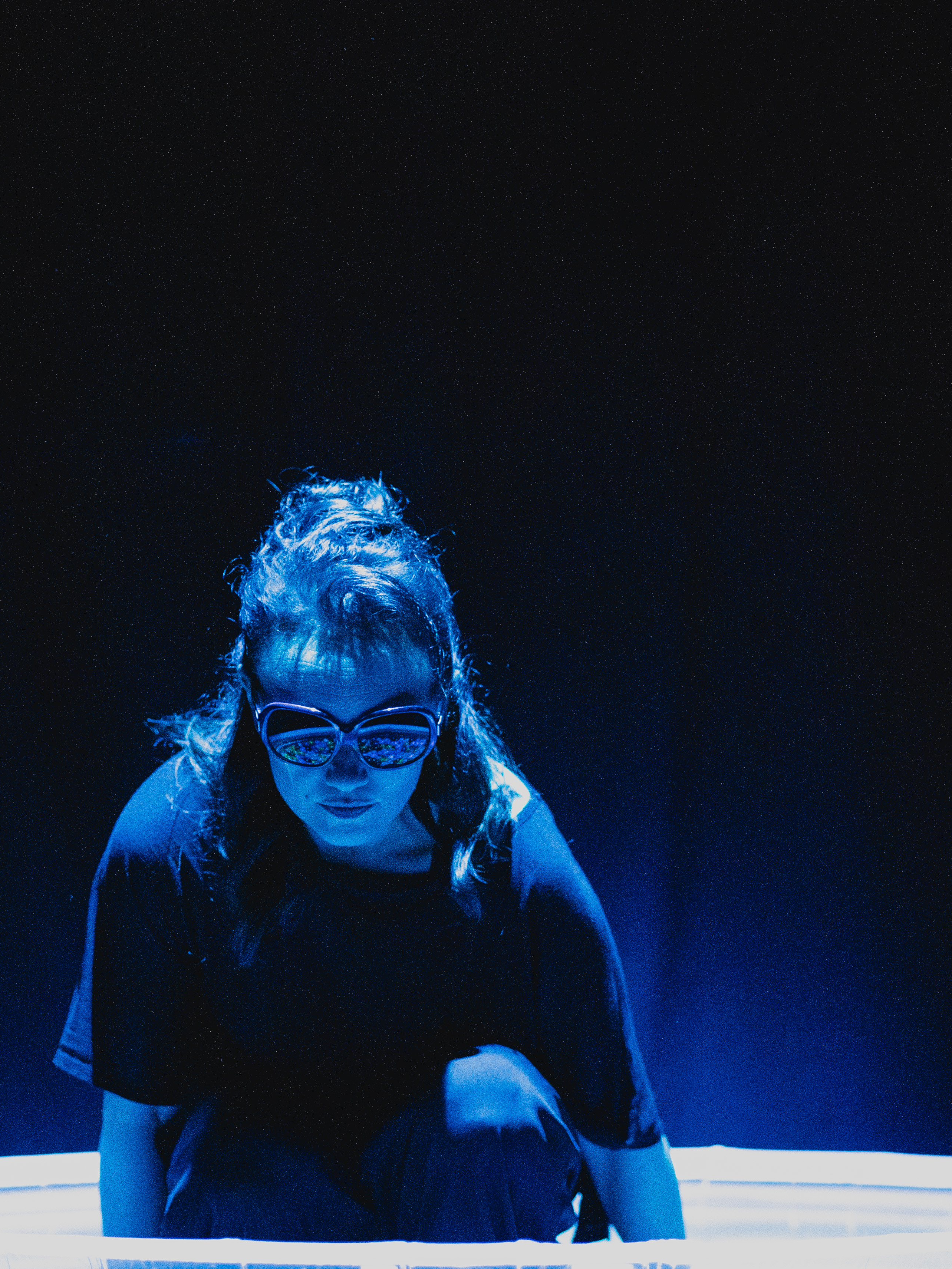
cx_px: 346
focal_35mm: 142
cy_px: 871
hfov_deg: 10.4
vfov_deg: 13.9
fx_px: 5206
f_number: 1.8
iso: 8000
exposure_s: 1/200
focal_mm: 85
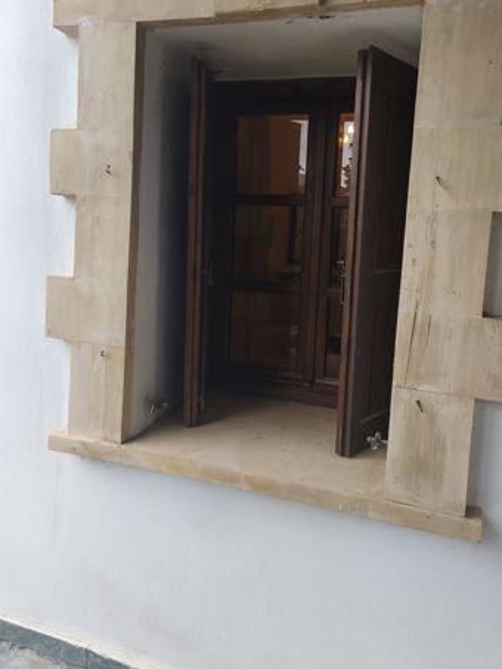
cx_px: 289
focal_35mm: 27
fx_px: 522
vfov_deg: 65.0
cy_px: 288
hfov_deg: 51.2
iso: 80
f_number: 1.7
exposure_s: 1/110
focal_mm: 5.35
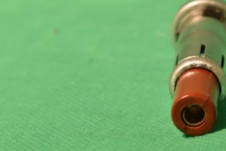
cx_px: 205
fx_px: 948
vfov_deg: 9.1
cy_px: 85
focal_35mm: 151
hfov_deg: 13.5
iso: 900
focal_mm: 55
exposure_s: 1/100
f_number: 11
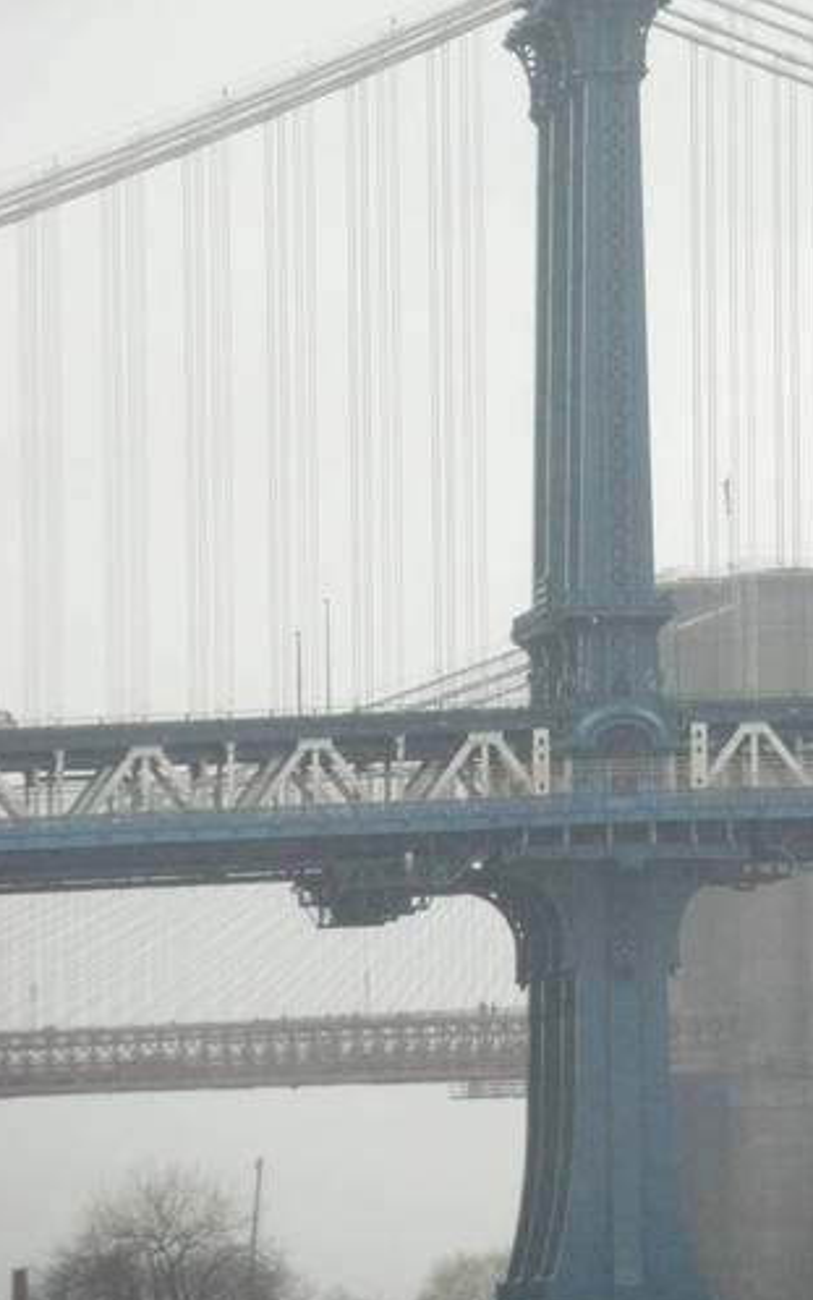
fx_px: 12964
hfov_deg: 3.6
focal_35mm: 366
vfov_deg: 5.7
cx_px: 599
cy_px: 515
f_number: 5.6
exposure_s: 1/500
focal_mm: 170
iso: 900
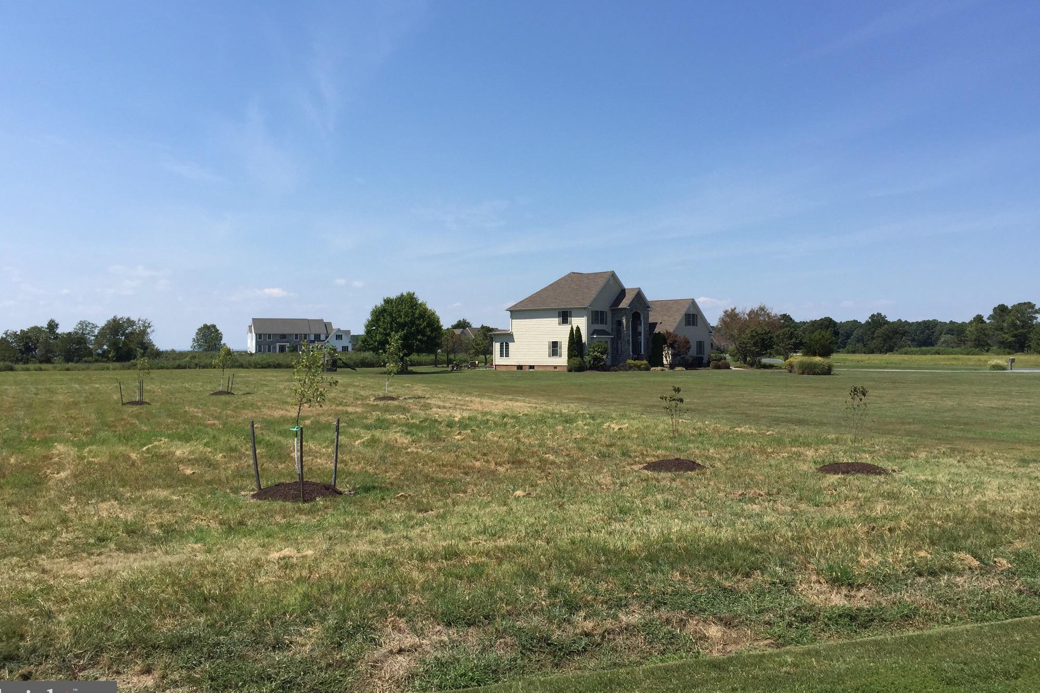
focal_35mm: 31
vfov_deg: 42.3
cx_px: 521
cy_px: 323
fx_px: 895
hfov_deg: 60.3
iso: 32
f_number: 2.2
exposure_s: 1/2475
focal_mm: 4.15
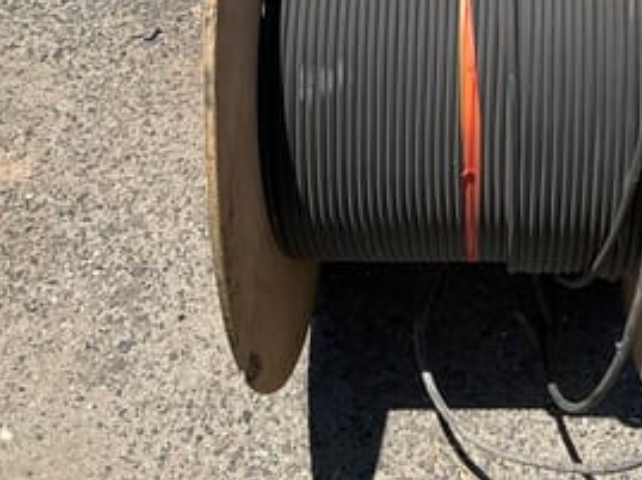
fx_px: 1000
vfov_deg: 26.3
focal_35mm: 54
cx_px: 492
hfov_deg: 34.7
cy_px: 73
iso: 25
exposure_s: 1/2320
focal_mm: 3
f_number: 1.8
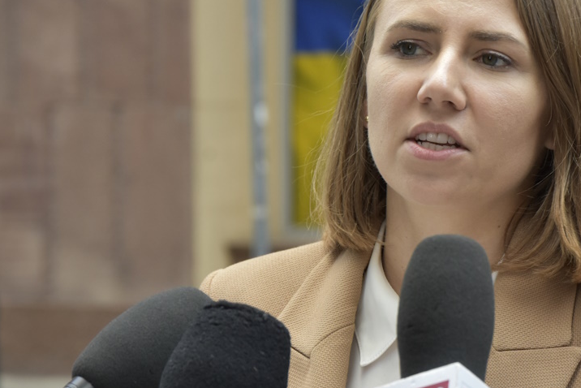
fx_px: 4260
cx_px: 394
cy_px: 166
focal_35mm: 264
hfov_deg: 7.8
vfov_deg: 5.2
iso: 800
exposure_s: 1/250
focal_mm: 105
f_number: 8
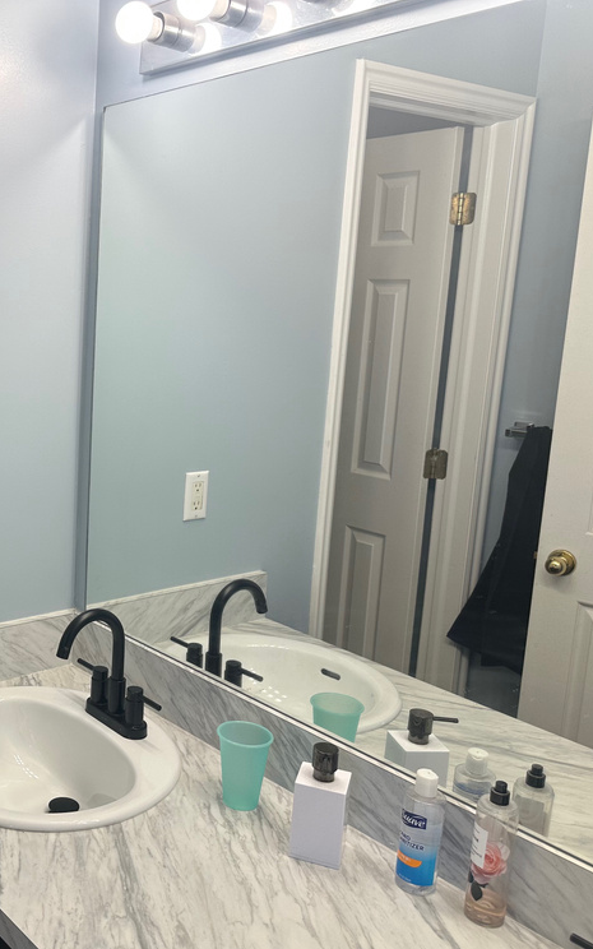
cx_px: -1
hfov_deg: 33.2
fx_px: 905
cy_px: 489
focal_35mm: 35
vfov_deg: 55.3
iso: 64
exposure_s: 1/165
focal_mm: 6.86
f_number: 1.78
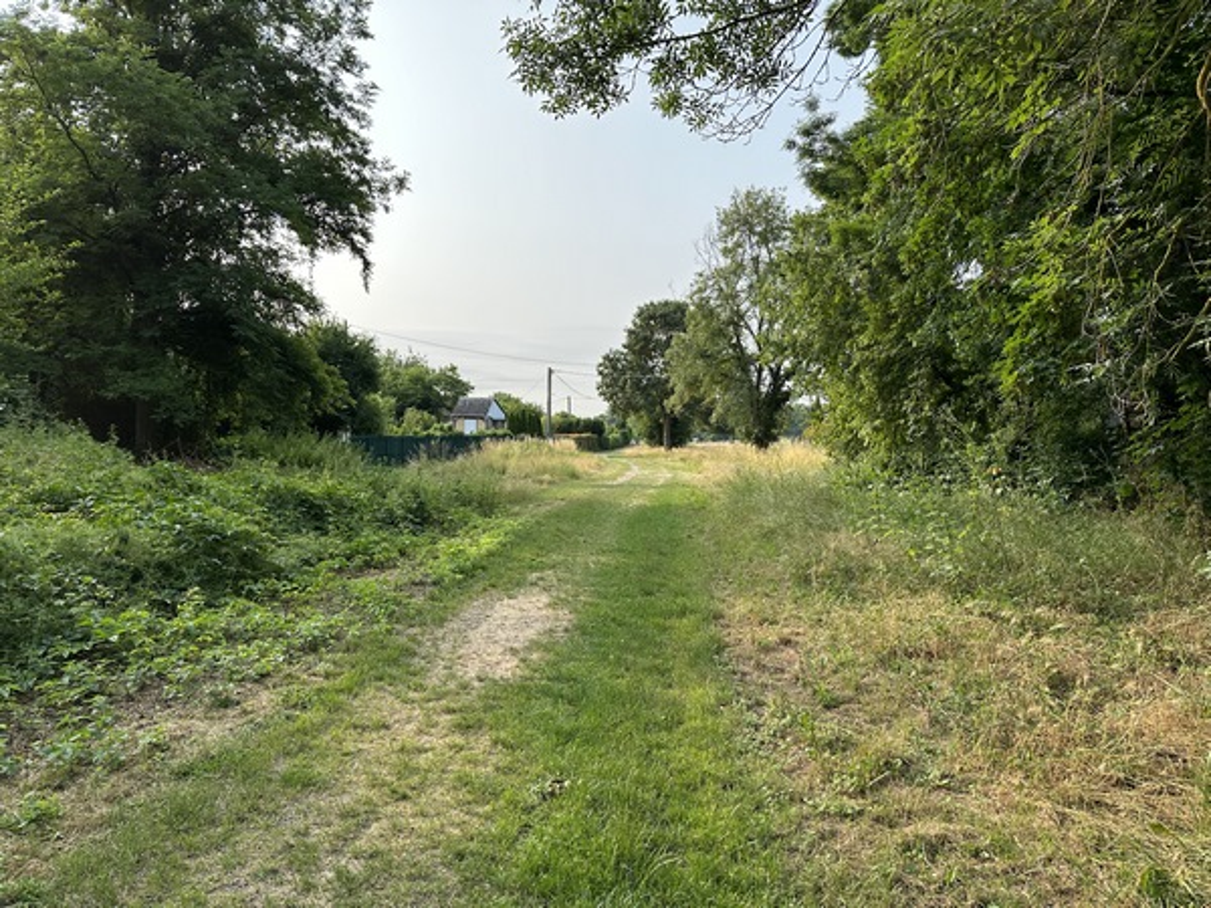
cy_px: 454
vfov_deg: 56.8
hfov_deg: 71.6
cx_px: 606
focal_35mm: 24
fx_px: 840
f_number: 1.78
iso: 80
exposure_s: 1/1812
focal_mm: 6.86
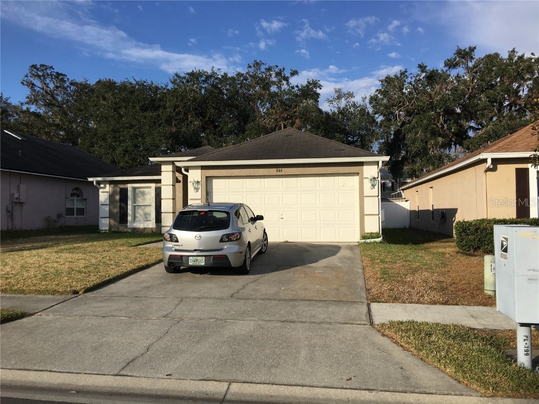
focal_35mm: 29
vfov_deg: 48.2
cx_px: 270
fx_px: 452
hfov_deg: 61.7
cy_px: 202
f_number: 2.2
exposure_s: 1/2481
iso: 25
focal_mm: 4.15
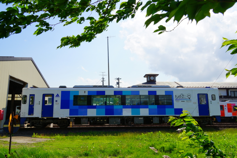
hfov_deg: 61.9
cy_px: 79
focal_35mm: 30
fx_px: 197
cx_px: 118
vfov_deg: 43.6
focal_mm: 20
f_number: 11
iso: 100
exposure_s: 1/200
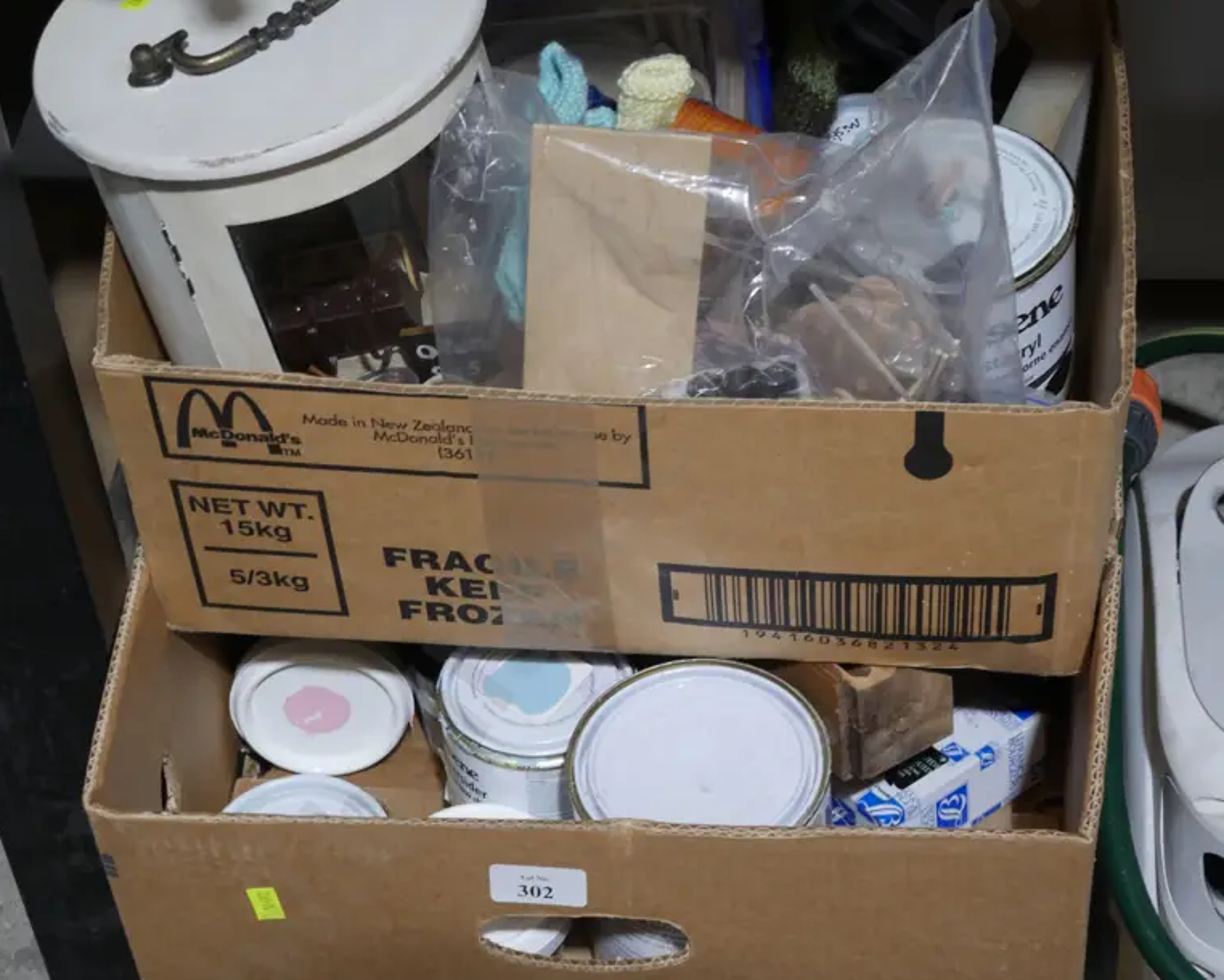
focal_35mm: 84
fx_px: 3044
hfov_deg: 22.7
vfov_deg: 18.3
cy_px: 503
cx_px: 614
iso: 800
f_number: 5.4
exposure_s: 1/80
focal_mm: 32
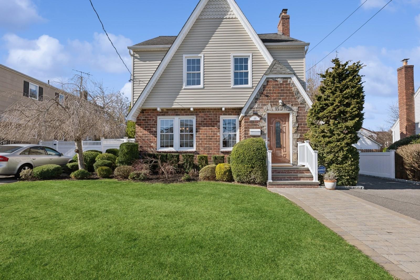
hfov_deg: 90.0
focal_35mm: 18
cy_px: 140
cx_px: 210
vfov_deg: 67.4
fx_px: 210
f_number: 8
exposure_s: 1/2500
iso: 400
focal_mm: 18
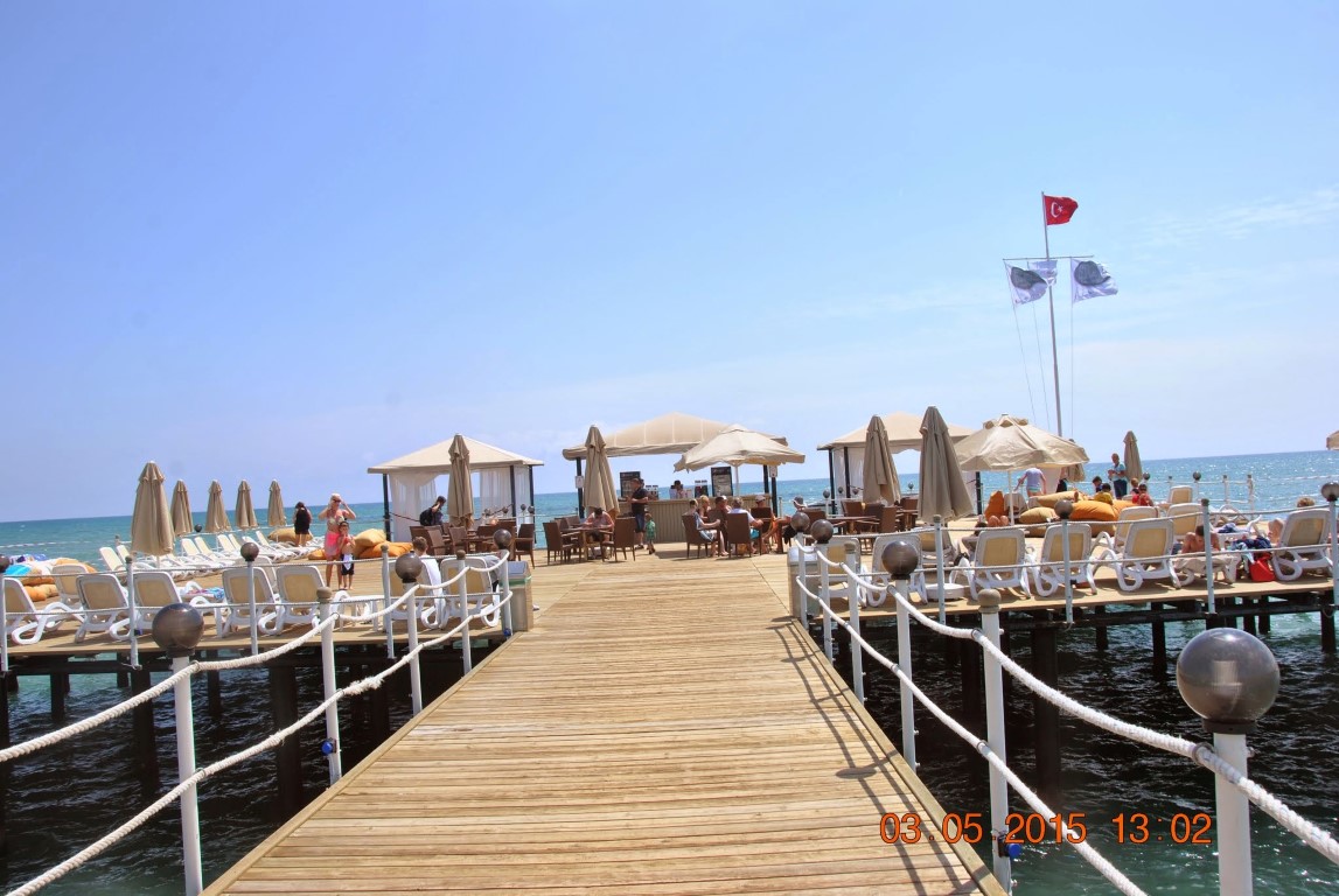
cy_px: 448
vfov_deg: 48.1
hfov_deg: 67.3
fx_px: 1006
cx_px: 670
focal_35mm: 27
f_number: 8
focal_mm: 18
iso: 100
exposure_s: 1/250
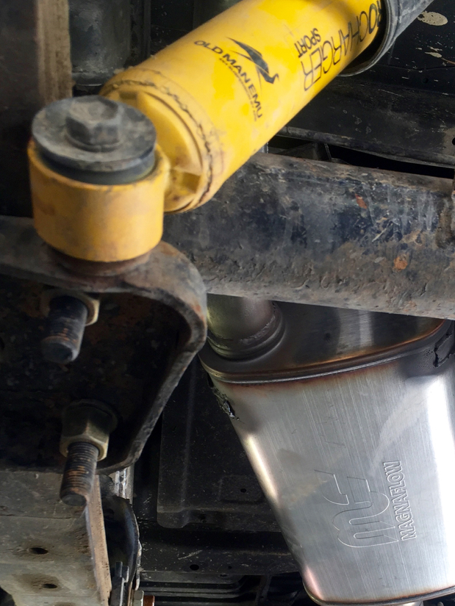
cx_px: 343
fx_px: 788
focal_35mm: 45
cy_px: 395
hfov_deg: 31.6
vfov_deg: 41.6
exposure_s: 1/60
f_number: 2.2
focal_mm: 4.15
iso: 32
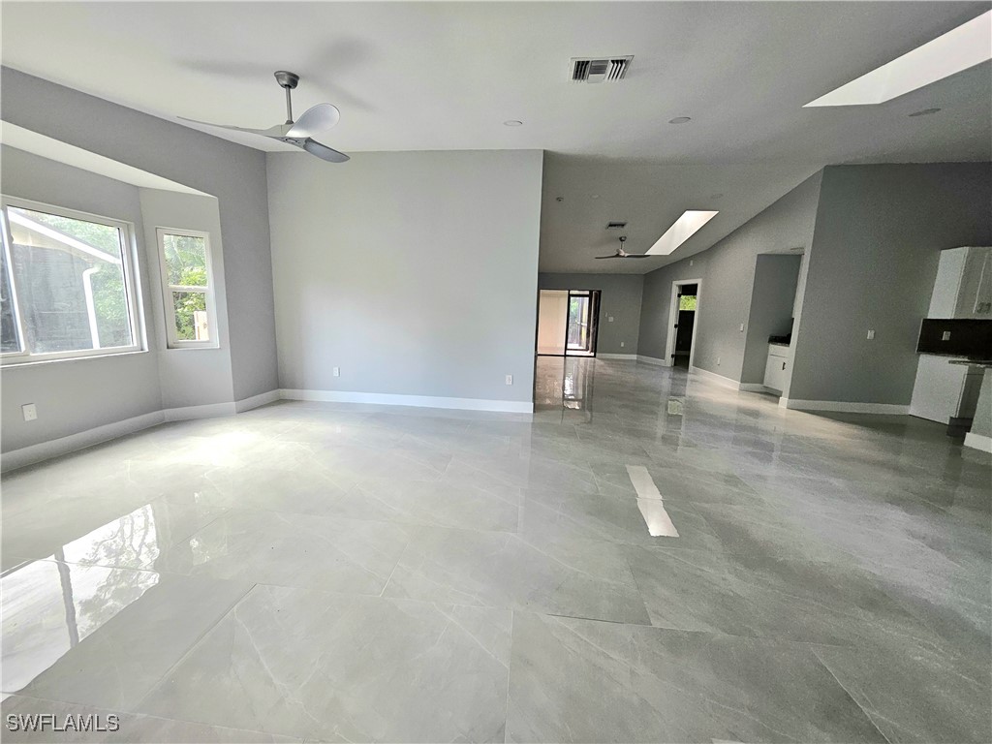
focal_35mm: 13
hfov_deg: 106.2
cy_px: 372
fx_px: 373
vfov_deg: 89.9
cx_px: 496
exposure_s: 1/60.2
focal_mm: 1.74
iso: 125
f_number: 2.2
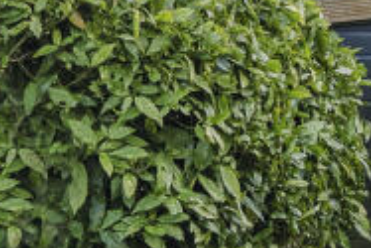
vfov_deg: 7.0
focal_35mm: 192
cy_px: -157
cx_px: 780
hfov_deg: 9.8
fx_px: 1980
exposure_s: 1/80
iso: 250
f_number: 9
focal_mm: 35
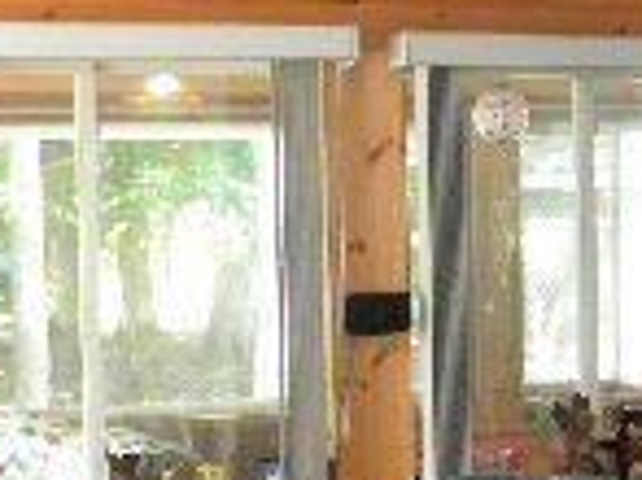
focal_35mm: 122
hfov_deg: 15.7
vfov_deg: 12.1
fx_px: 2261
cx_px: 703
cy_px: 336
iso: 400
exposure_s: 1/26
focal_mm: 5
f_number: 3.5
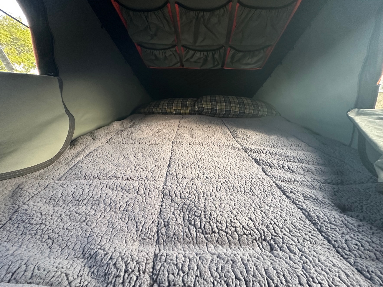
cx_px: 191
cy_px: 138
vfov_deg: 78.1
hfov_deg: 94.5
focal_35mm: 16
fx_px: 177
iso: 400
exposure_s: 1/60
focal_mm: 2.22
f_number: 2.2
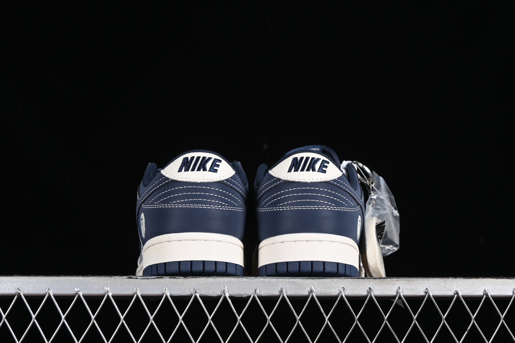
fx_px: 1073
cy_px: 172
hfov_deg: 27.0
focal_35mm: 75
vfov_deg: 18.2
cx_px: 258
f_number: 6.3
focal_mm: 50
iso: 160
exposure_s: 1/60
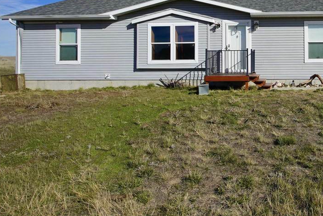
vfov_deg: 42.9
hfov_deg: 56.6
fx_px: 260
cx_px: 279
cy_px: 43
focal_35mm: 29
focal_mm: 11
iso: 100
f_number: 10
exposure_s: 1/250
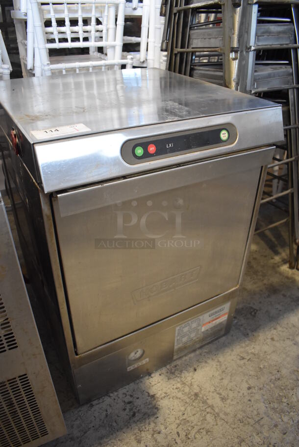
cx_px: 150
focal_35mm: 27
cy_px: 224
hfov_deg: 48.0
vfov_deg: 67.3
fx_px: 336
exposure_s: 1/125
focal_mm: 18
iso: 1600
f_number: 3.5
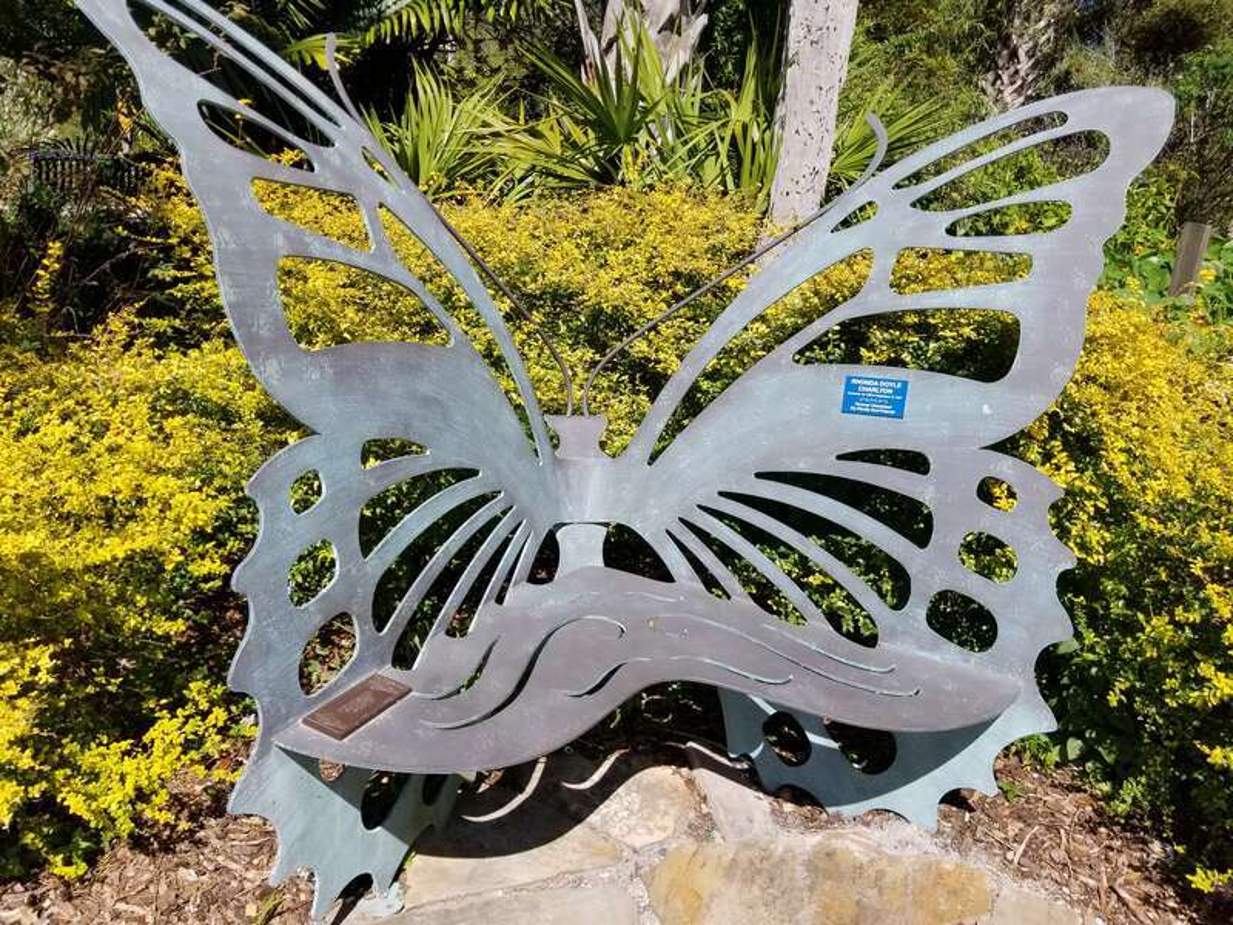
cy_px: 462
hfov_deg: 67.3
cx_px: 616
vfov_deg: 53.1
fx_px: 926
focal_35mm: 26
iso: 50
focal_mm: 4.25
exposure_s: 1/2536
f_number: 1.7
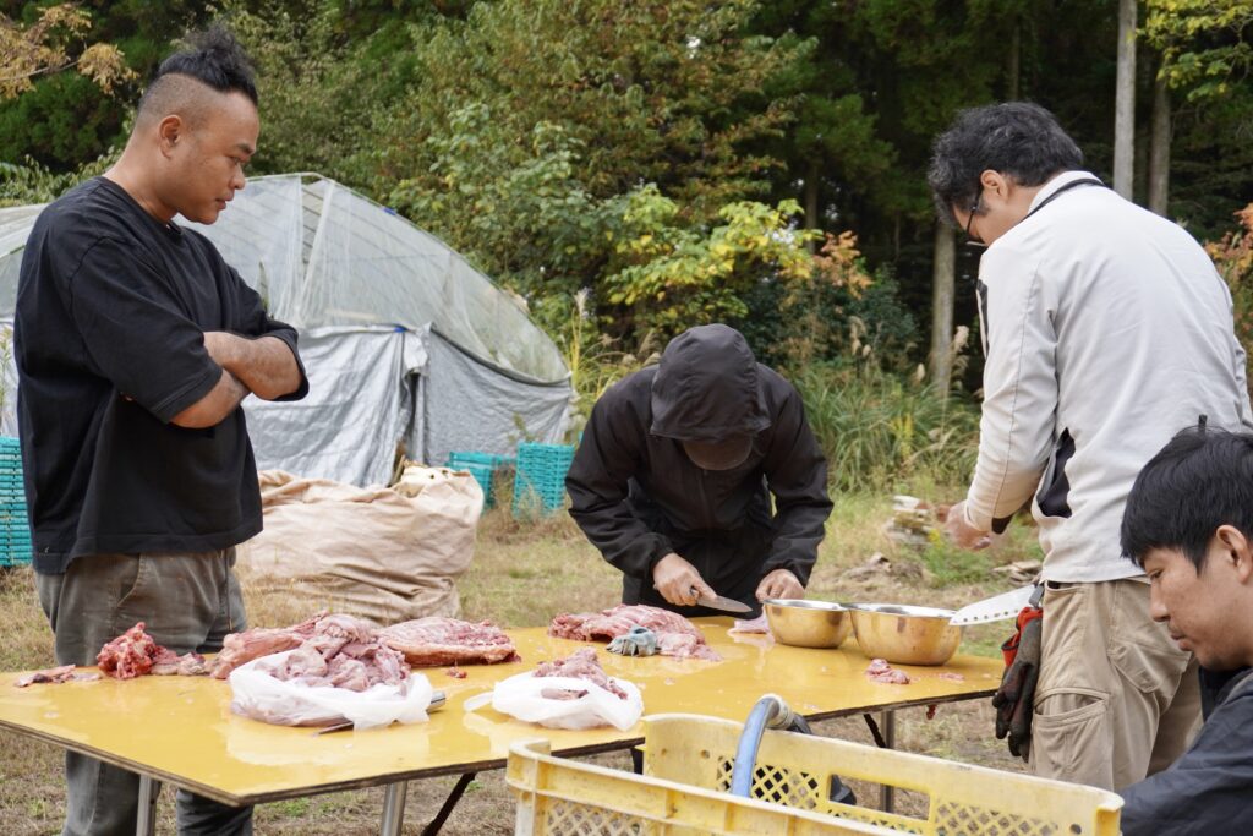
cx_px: 626
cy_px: 418
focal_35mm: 44
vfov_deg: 30.9
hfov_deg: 45.0
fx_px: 1514
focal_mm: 29
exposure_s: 1/160
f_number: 4.5
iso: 250
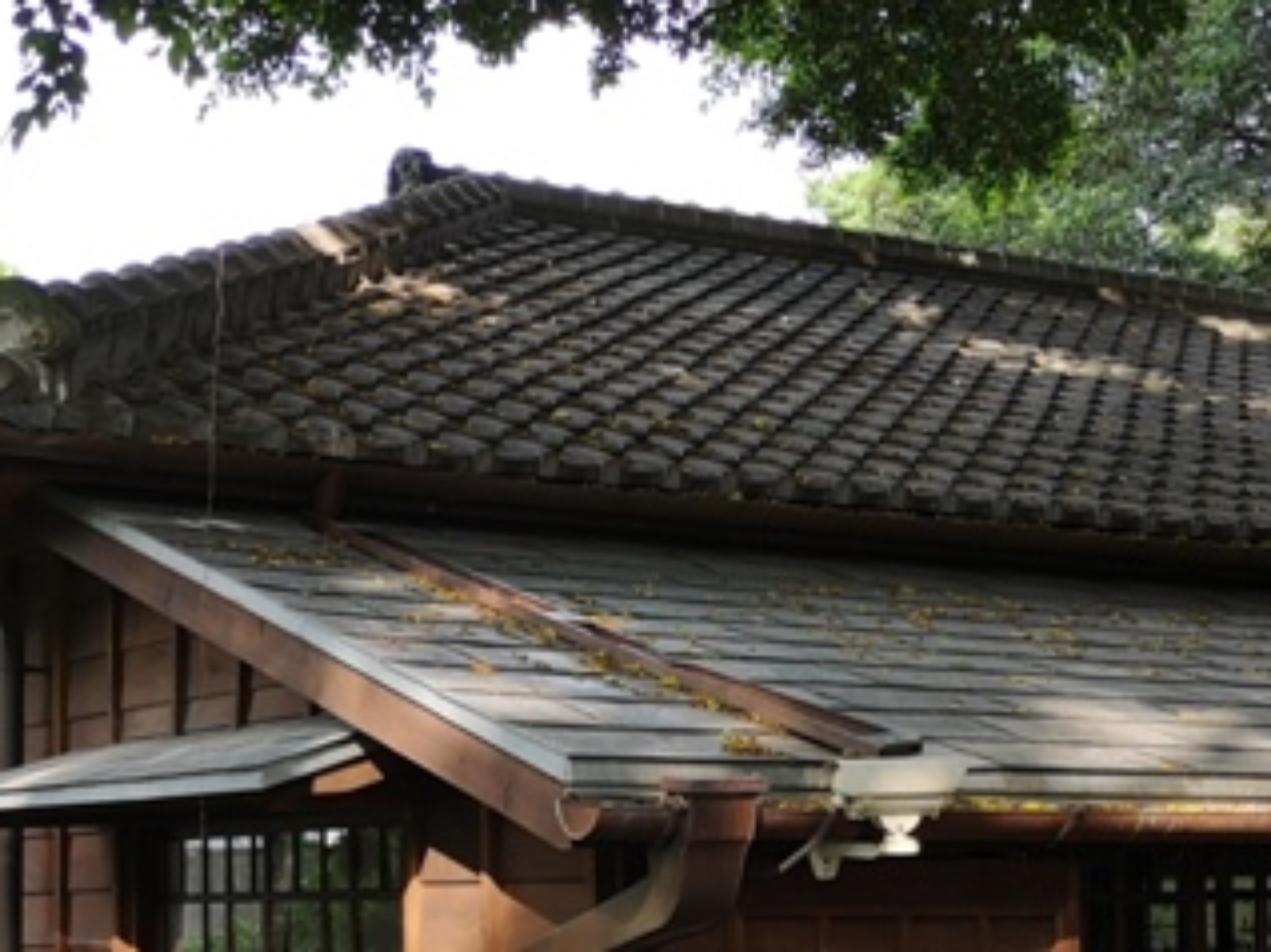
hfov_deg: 28.5
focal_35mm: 68
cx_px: 524
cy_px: 772
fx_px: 2495
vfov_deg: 21.3
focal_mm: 3.95
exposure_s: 1/235
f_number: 1.8
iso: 50
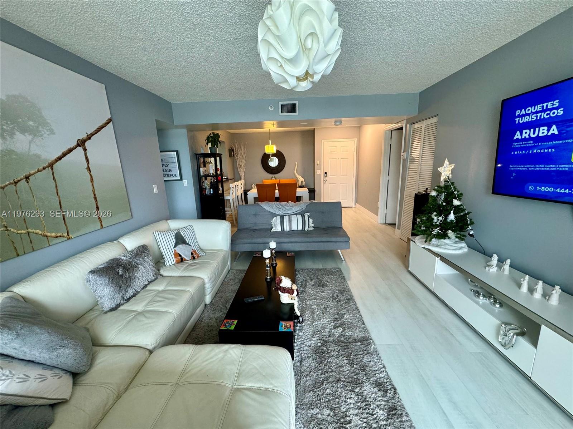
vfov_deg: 85.7
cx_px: 286
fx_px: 232
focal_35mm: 14
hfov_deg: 102.1
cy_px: 214
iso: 200
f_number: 2.2
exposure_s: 1/60
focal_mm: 2.22
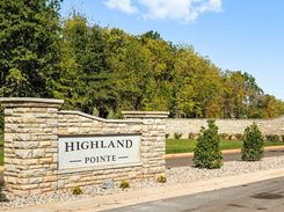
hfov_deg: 33.0
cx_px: 262
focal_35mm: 55
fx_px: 451
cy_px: 122
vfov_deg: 26.5
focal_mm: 10.26
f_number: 3.5
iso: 100
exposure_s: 1/120
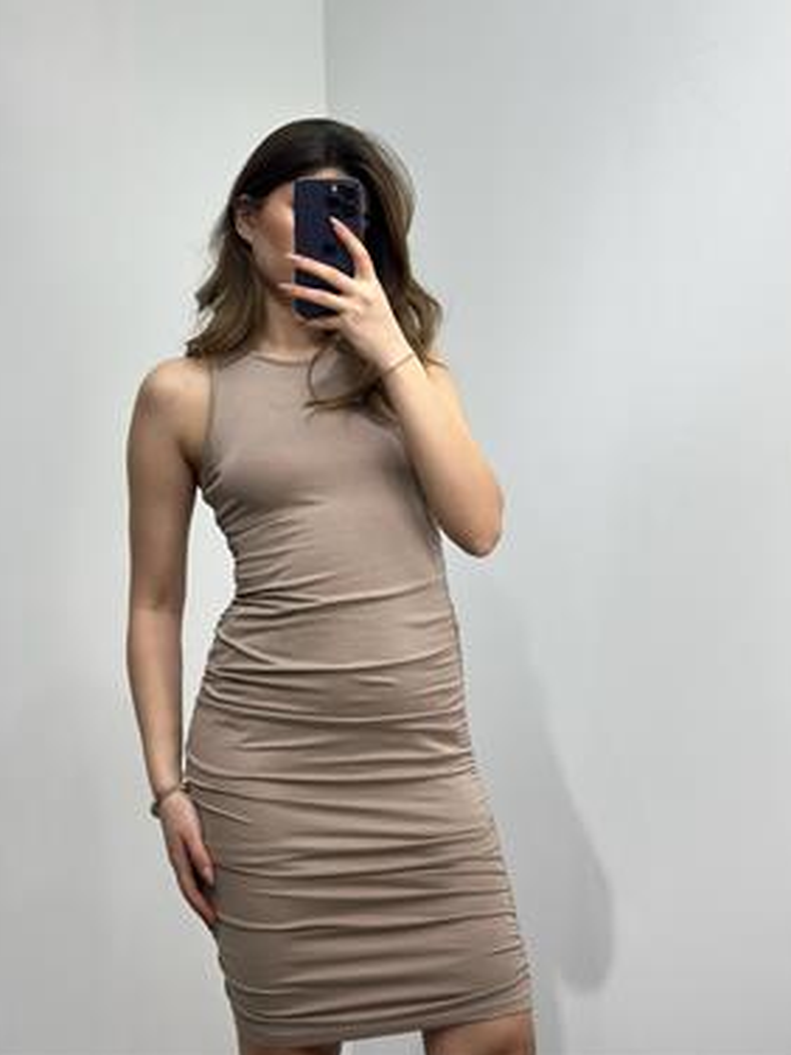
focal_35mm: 51
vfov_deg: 37.5
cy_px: 508
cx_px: 398
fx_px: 1554
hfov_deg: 28.6
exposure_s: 1/489
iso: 80
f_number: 1.78
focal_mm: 6.86
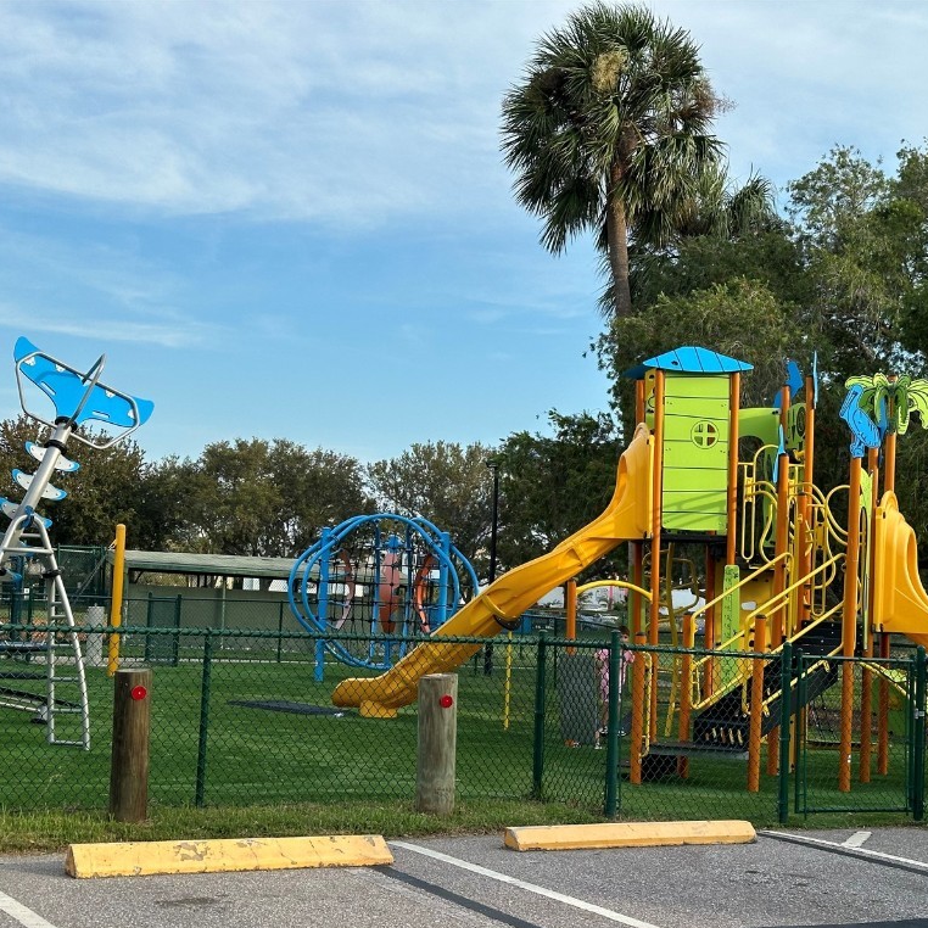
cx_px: 447
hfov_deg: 30.0
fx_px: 1729
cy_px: 466
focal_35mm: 57
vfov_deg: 30.0
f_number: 1.78
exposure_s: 1/2070
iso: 64
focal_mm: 6.86
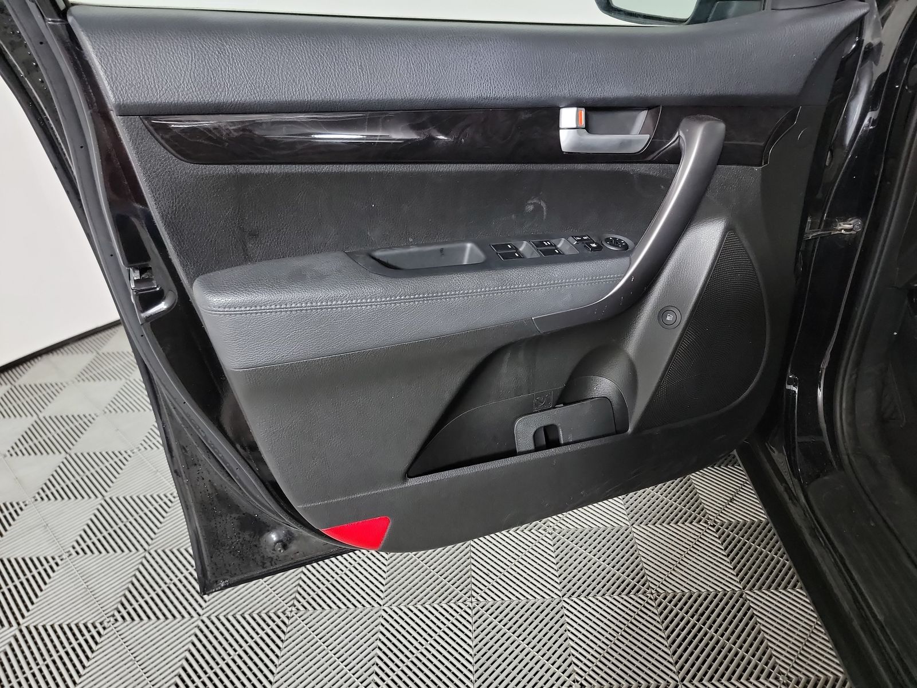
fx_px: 636
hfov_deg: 71.6
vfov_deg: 56.8
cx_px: 458
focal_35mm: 24
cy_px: 344
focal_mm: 6.7
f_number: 1.8
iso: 935
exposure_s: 1/59
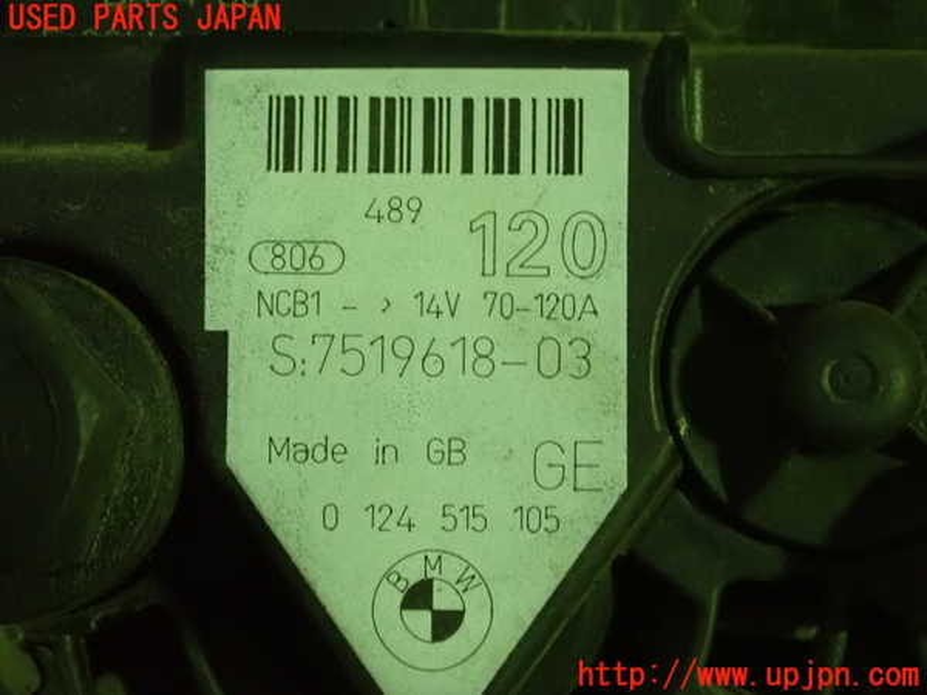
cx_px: 464
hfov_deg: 19.6
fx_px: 2678
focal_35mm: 100
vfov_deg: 14.8
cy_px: 348
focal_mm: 18
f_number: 4.9
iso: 1600
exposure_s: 1/25
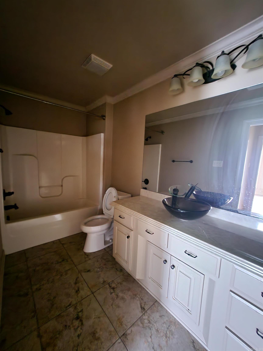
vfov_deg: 106.2
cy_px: 176
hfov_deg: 89.9
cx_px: 132
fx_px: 132
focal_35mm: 13
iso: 1000
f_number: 2.2
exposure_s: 1/3.21
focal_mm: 1.74
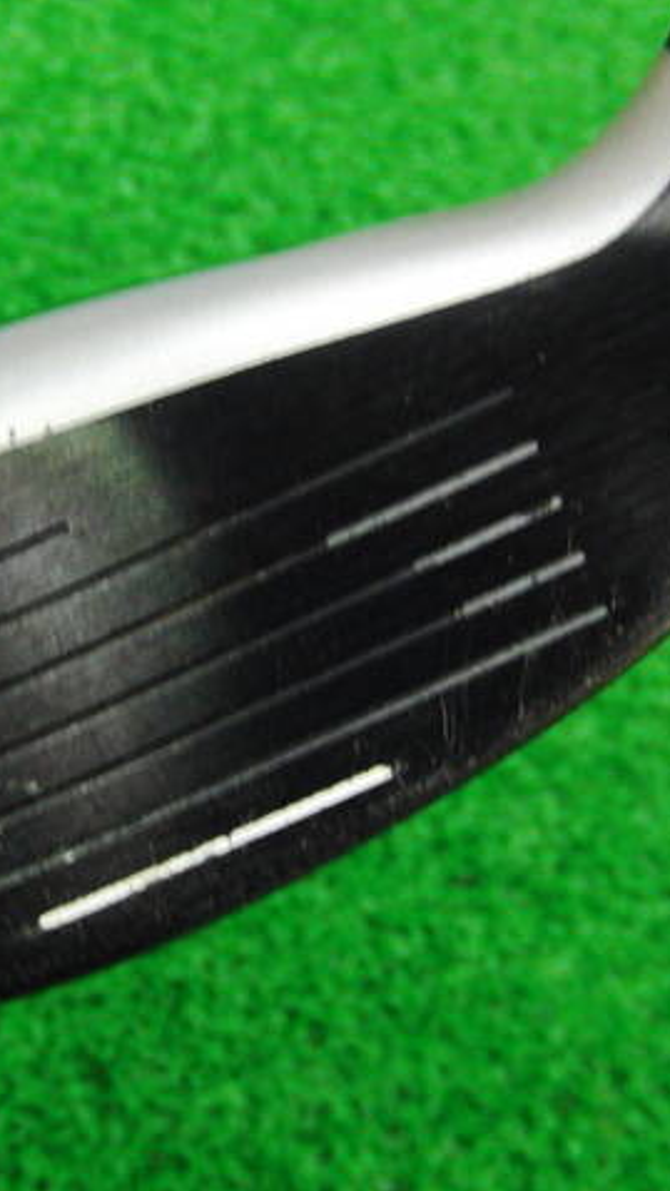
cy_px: 596
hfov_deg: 22.0
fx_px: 1705
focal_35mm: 54
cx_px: 169
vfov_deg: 38.5
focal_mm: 6.42
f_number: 3.6
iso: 400
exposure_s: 1/20
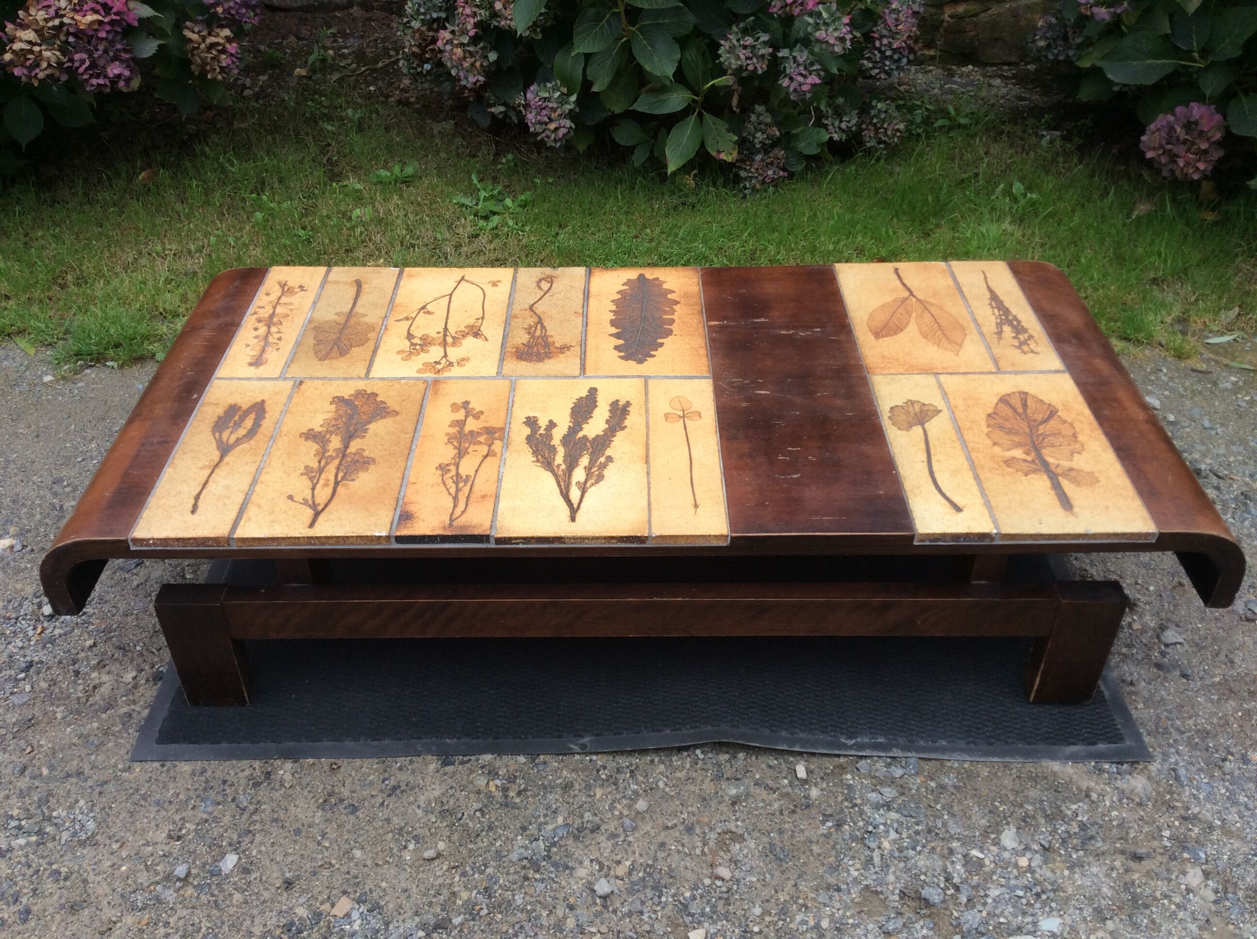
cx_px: 628
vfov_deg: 44.1
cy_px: 470
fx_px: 1160
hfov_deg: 56.9
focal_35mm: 32
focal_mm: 3.3
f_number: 2.4
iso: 32
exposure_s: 1/349
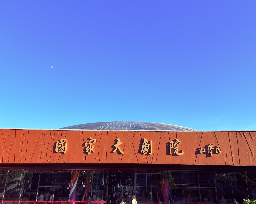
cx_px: 132
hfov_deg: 62.2
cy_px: 103
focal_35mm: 28
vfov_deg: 51.5
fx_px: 212
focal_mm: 5.96
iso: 50
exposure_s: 1/2283
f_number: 1.6
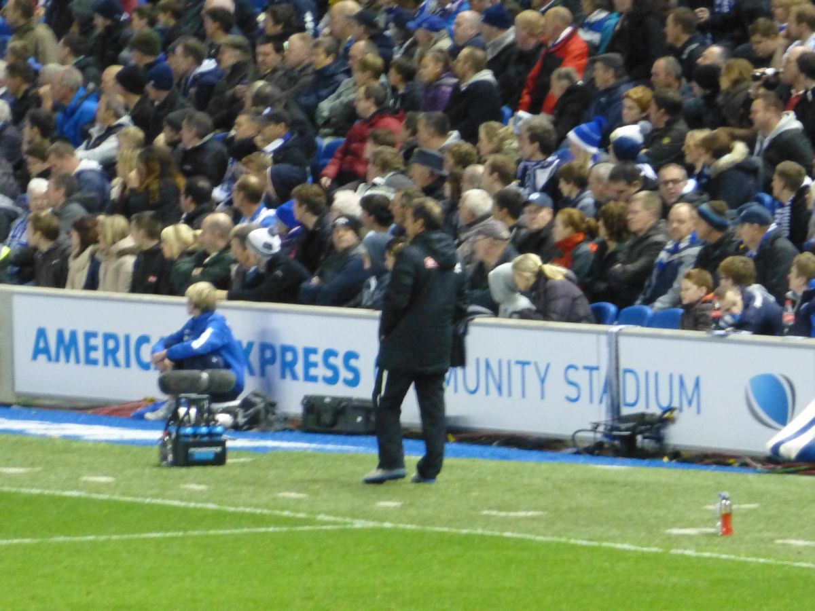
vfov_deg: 2.3
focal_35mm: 648
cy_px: 306
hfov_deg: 3.1
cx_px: 408
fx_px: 15257
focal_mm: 86
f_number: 6.4
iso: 1000
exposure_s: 1/15
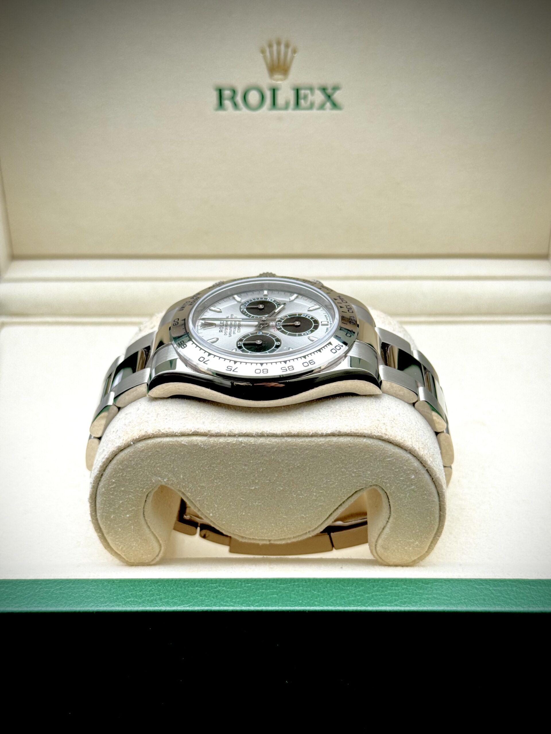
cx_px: 276
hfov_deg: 30.3
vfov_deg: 39.7
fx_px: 1019
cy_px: 367
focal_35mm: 48
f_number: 1.78
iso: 64
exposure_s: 1/164
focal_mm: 6.76
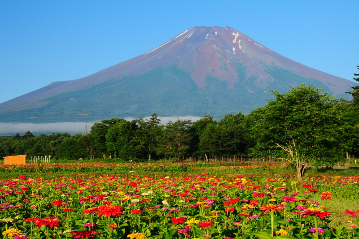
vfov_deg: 18.9
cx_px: 180
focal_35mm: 72
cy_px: 120
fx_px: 717
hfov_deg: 28.1
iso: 200
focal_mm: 48
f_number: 25
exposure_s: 1/10
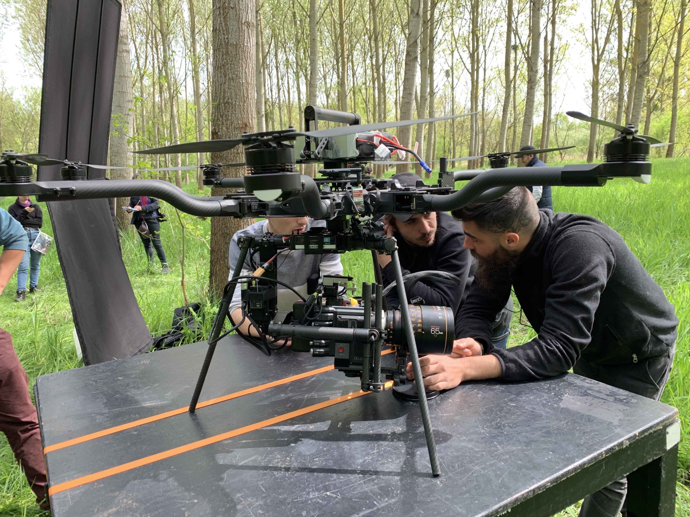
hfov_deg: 67.3
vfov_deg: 53.1
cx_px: 345
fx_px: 518
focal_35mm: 26
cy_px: 258
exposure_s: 1/121
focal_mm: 4.25
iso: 25
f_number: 1.8
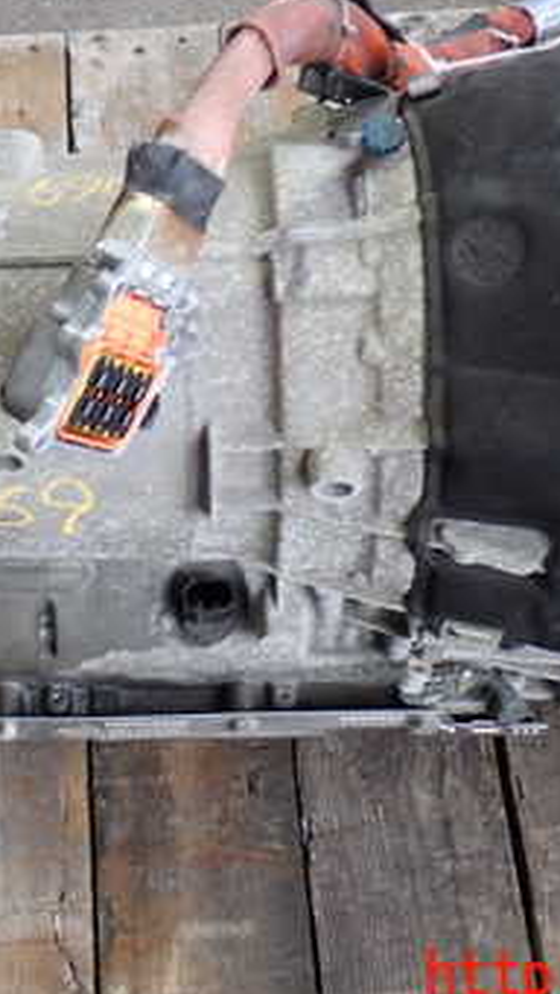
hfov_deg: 17.5
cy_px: 359
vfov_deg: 30.4
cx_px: 210
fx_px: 1820
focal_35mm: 69
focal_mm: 6.37
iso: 200
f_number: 2.5
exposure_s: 1/40
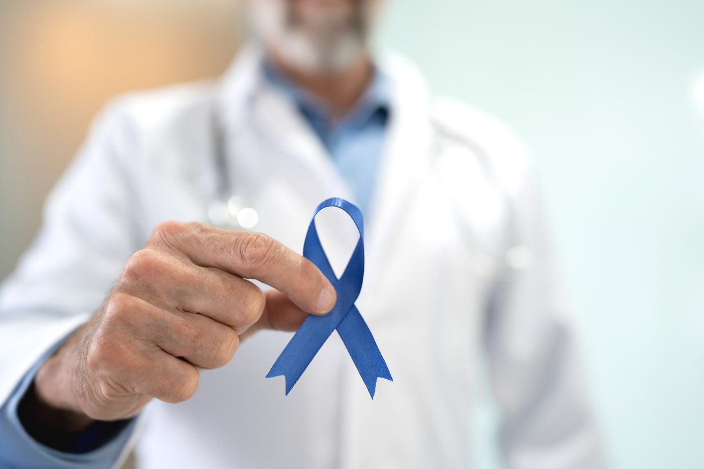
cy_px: 234
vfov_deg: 37.9
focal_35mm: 35
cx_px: 352
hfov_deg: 54.4
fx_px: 684
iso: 320
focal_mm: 35
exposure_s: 1/160
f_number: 1.8
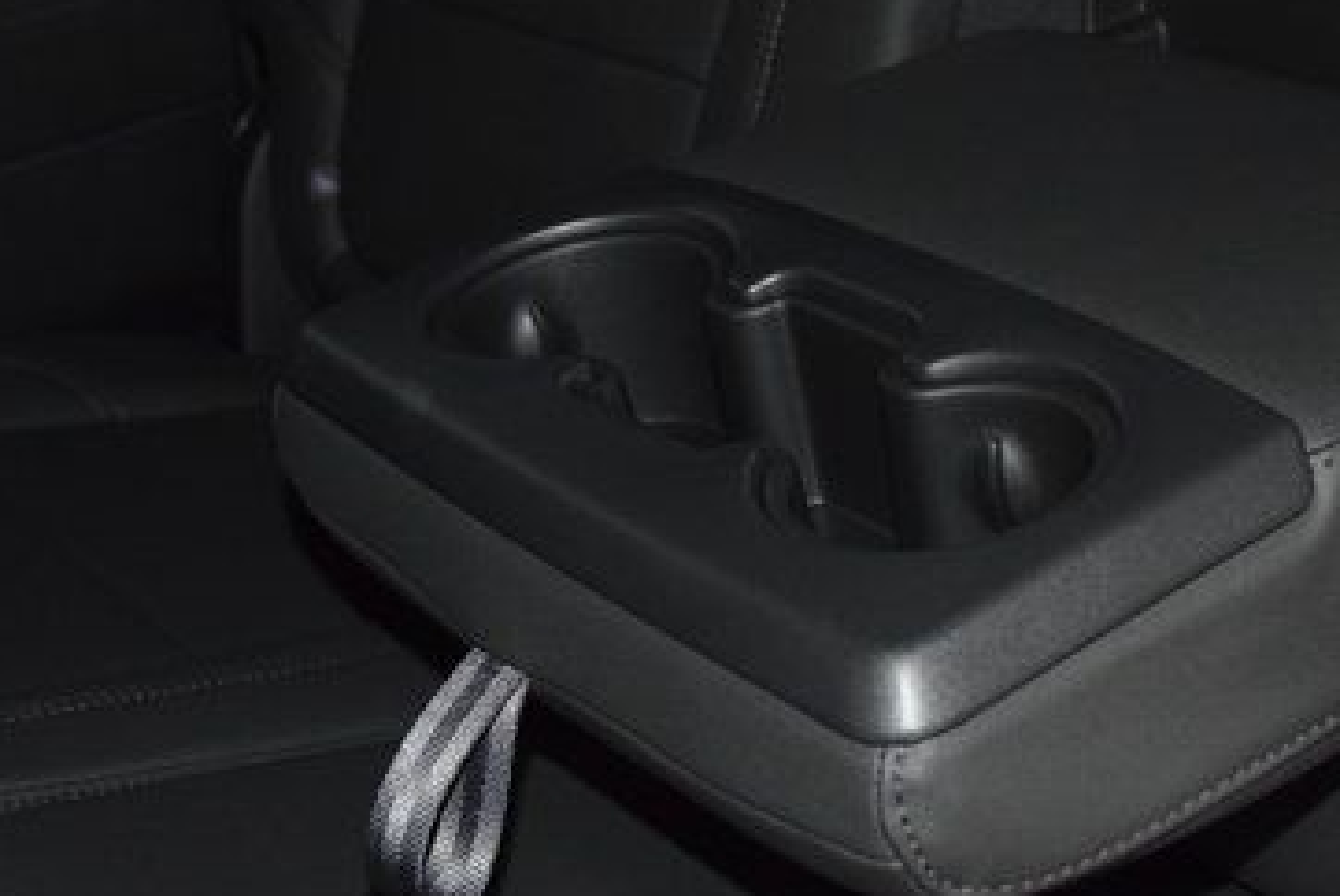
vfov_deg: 17.7
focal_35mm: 77
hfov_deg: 26.2
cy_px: 291
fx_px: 2864
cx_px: 903
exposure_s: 1/125
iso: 2200
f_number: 3.8
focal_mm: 29
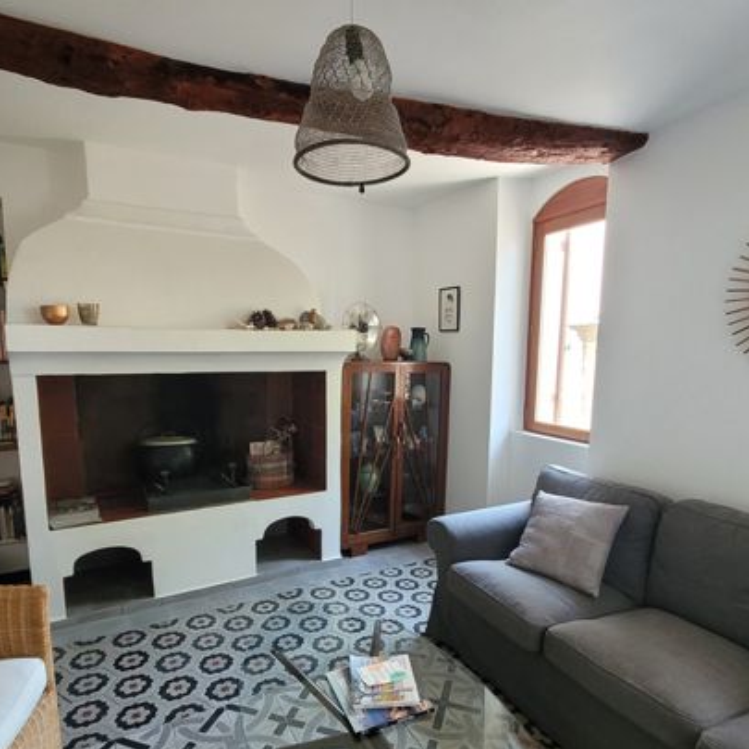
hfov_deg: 74.8
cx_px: 369
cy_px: 414
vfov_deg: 74.6
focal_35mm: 20
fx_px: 490
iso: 320
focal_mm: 1.74
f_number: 2.2
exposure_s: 1/50
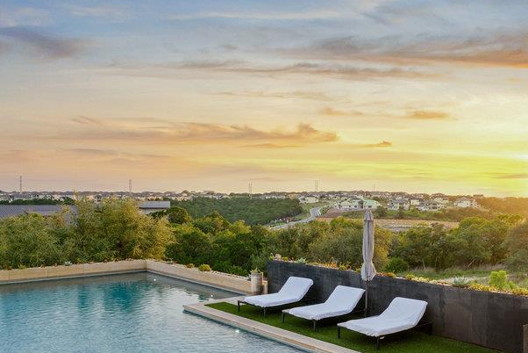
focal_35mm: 34
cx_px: 281
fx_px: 499
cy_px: 219
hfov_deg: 55.7
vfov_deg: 38.7
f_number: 9
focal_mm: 20
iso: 250
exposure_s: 1/10
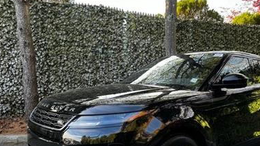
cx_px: 166
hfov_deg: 55.8
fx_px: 241
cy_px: 126
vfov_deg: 32.4
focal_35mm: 35
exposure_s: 1/121
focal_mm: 6.76
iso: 80
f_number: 1.78
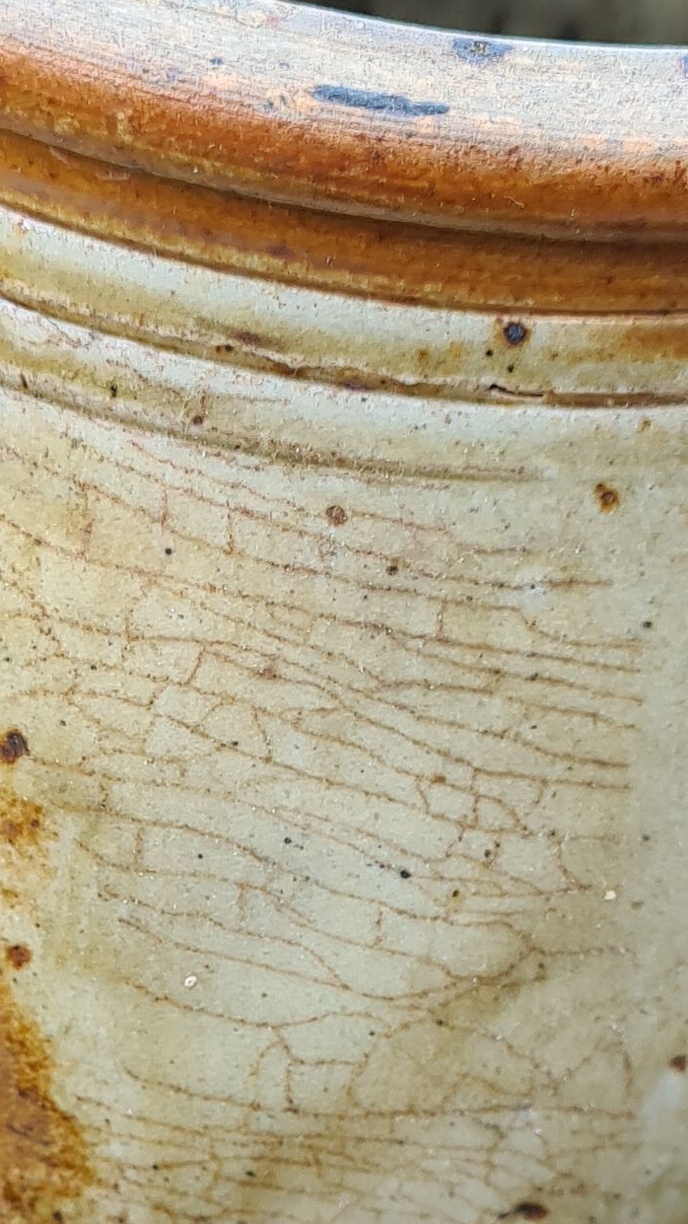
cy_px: 855
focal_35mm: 92
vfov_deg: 23.0
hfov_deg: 13.1
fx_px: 2984
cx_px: 185
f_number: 1.8
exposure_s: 1/120
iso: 50
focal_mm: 5.4
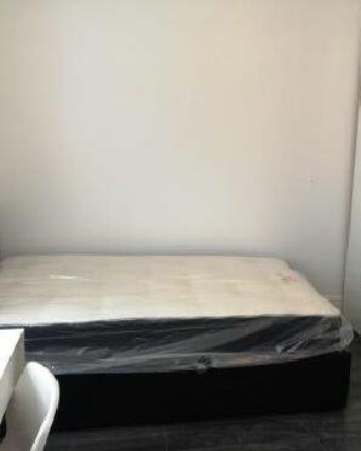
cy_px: 226
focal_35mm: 38
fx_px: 507
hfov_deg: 38.5
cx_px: 254
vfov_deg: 47.9
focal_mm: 4.15
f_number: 2.2
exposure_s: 1/50
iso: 32
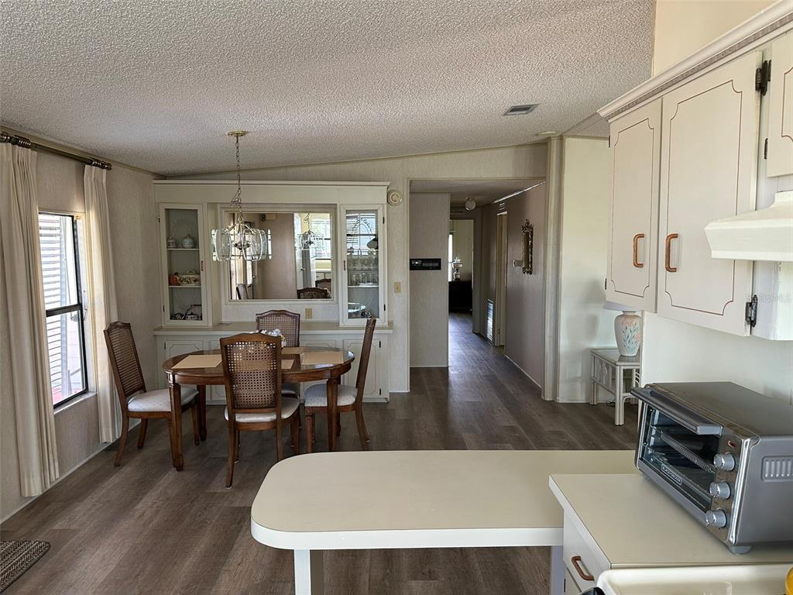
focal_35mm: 24
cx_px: 396
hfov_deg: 71.6
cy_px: 298
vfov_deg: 56.8
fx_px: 550
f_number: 1.78
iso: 160
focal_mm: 6.86
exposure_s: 1/121
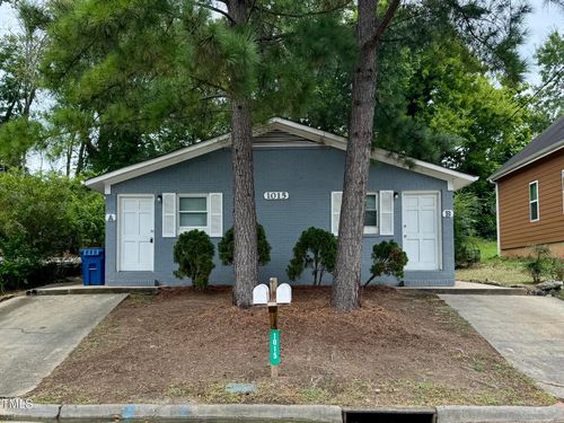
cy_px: 212
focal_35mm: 24
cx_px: 282
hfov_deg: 71.6
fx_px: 391
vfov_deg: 56.8
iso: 80
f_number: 1.78
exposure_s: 1/1151
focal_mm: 6.76
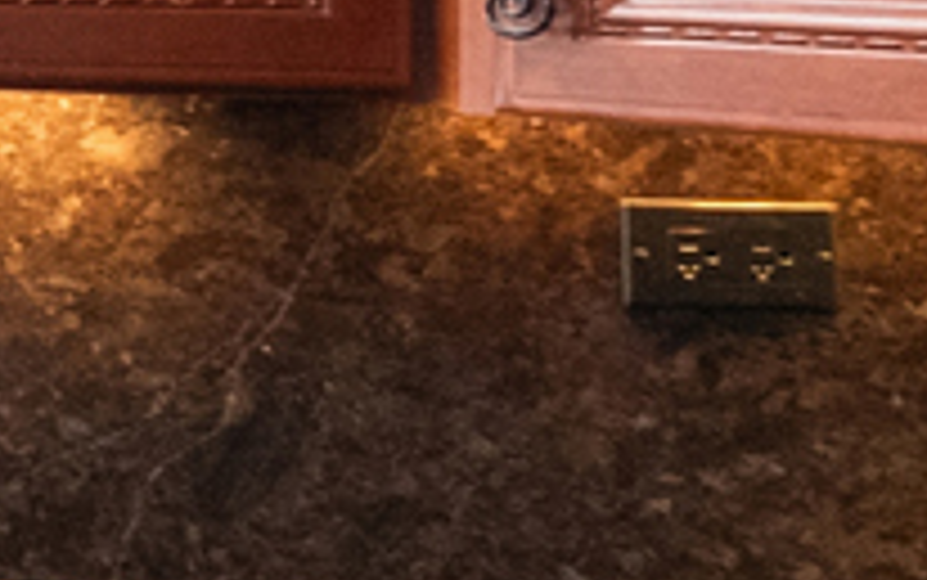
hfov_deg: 10.7
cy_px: -130
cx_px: -1901
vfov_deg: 10.1
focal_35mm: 128
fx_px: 3236
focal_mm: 16
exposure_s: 1
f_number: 8
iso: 640
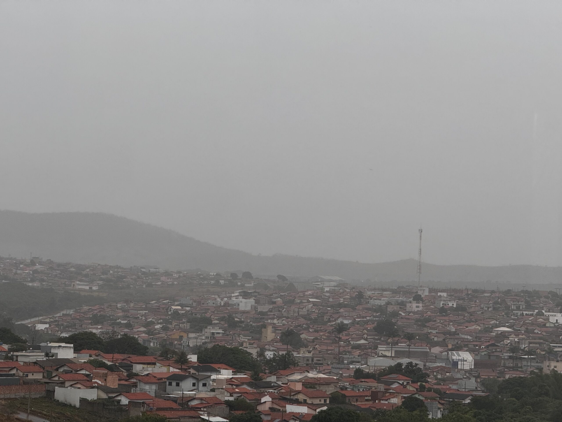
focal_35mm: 120
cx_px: 281
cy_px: 211
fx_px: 1948
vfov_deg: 12.3
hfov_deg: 16.4
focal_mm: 15.66
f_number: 2.8
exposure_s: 1/99
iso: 50
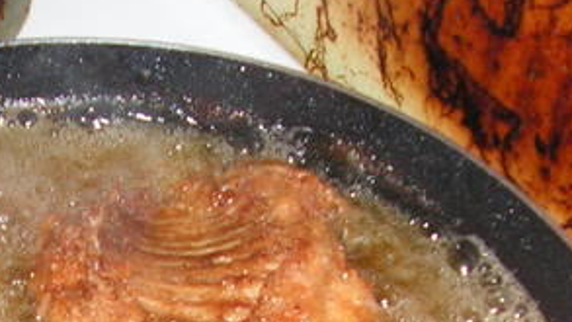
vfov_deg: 10.9
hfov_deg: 19.8
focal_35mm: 107
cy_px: 480
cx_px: 129
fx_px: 1623
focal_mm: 6
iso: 200
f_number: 3.2
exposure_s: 1/40
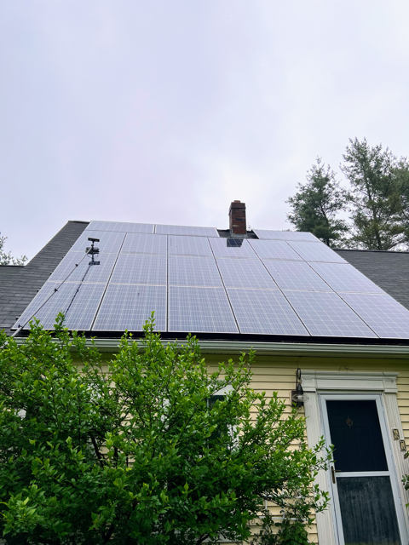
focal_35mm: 26
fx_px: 410
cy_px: 272
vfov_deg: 67.3
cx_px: 204
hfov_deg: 53.1
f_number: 1.5
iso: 50
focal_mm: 5.7
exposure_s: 1/2404
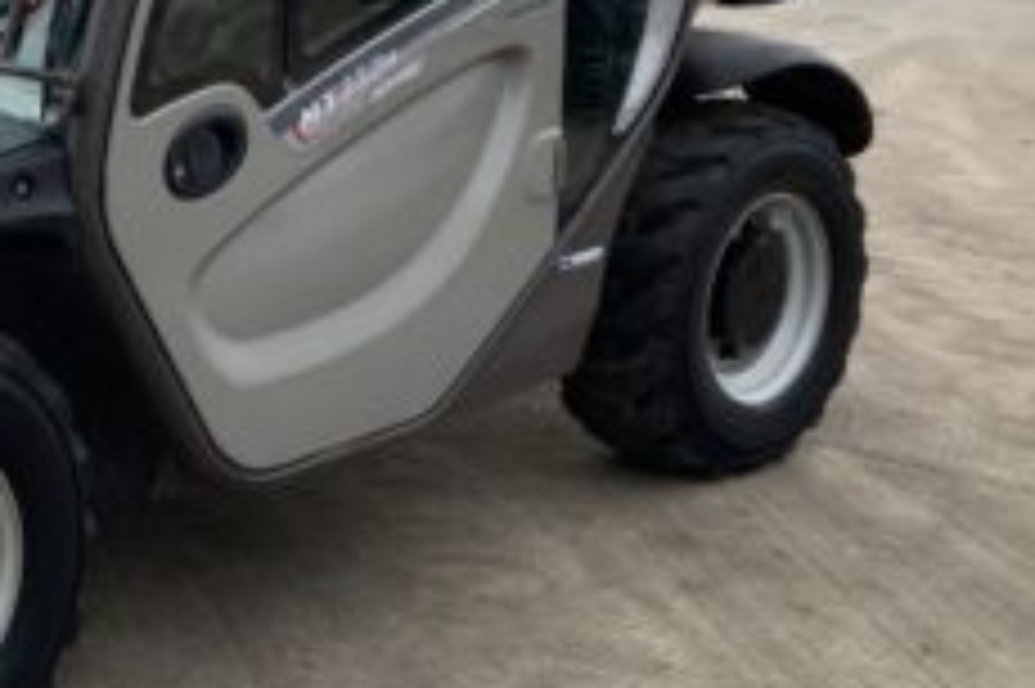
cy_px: 139
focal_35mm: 84
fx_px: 2413
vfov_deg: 16.1
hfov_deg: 23.7
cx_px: 144
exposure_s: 1/122
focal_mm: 3
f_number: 1.8
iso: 16
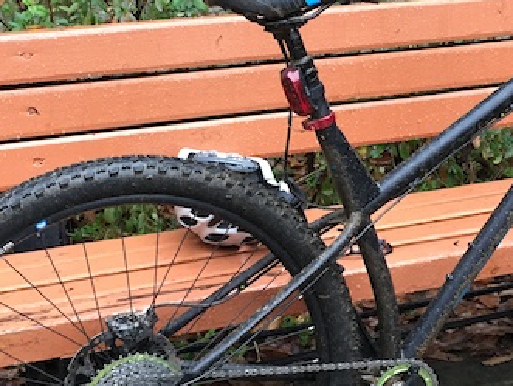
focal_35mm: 70
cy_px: 184
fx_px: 1039
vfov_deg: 21.0
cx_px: 312
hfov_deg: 27.7
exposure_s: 1/30
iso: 125
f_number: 2.2
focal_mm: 4.15
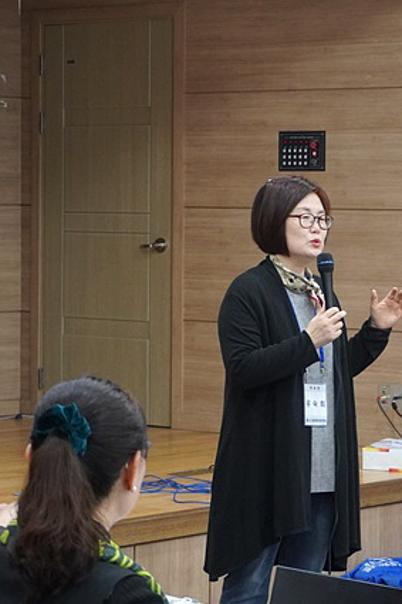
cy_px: 302
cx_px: 287
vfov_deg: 18.1
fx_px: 1894
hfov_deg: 12.1
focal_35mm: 113
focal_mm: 50
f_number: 5.6
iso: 3200
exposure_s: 1/160
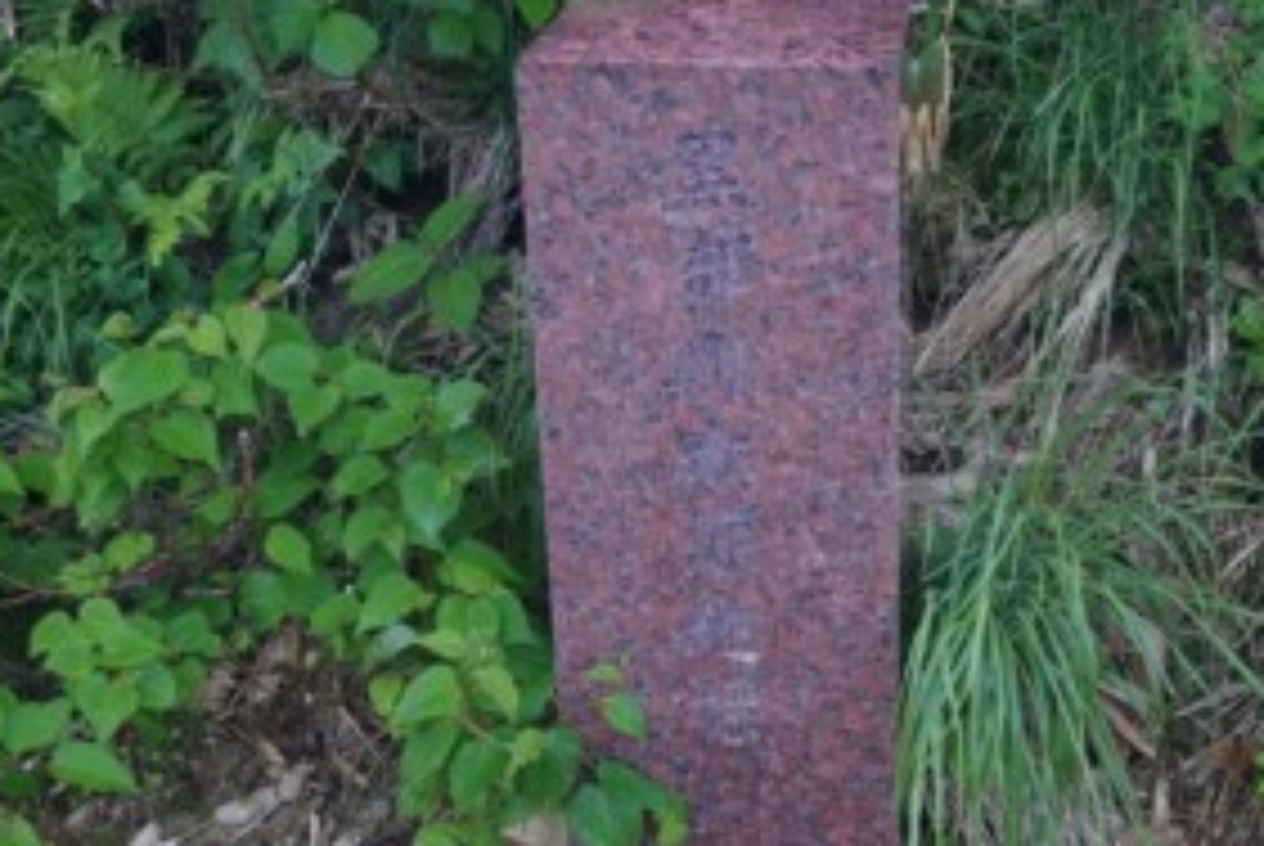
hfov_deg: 30.9
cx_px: 801
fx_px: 2278
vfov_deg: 21.0
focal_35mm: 65
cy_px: 554
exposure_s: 1/60
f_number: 4.5
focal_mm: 27
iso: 640
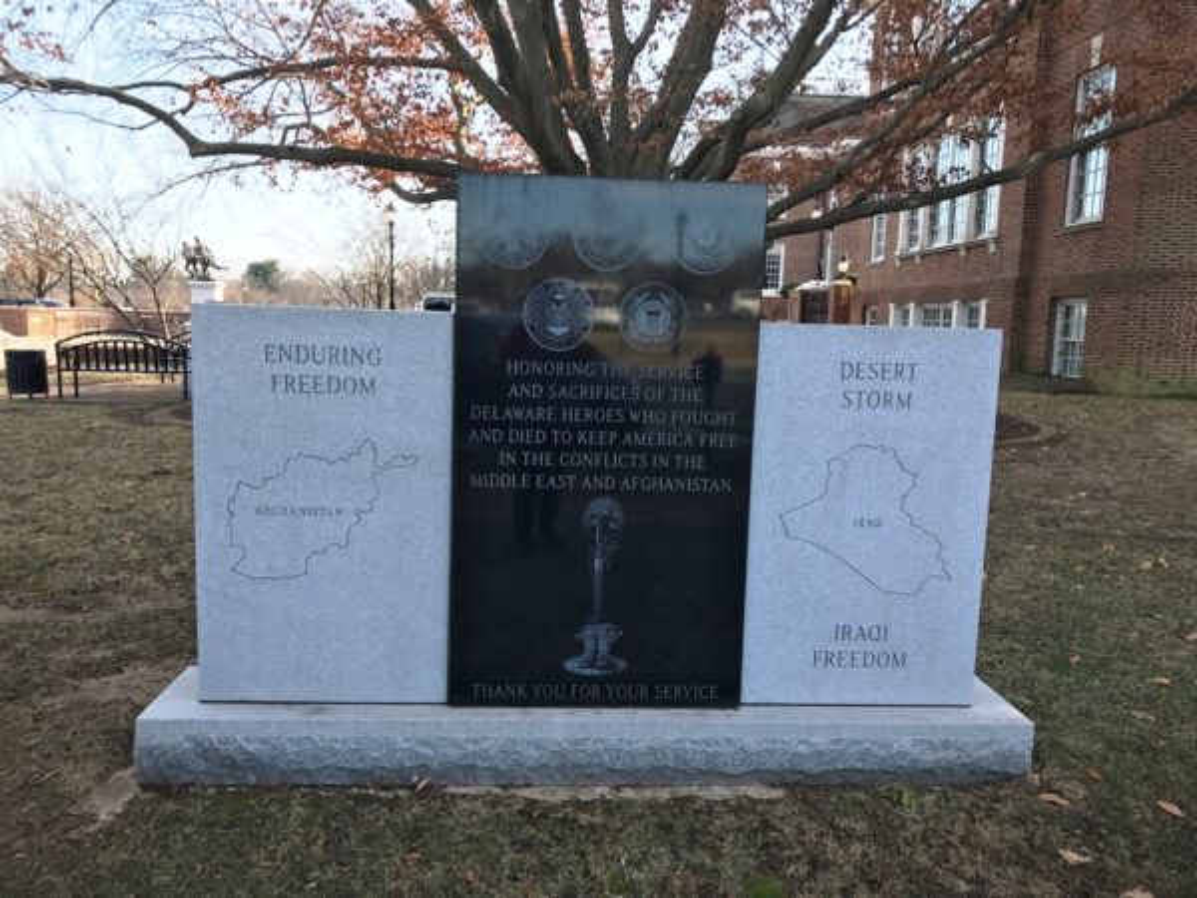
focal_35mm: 28
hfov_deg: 63.4
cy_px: 449
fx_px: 968
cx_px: 598
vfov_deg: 49.7
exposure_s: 1/467
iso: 20
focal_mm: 3.99
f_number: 1.8
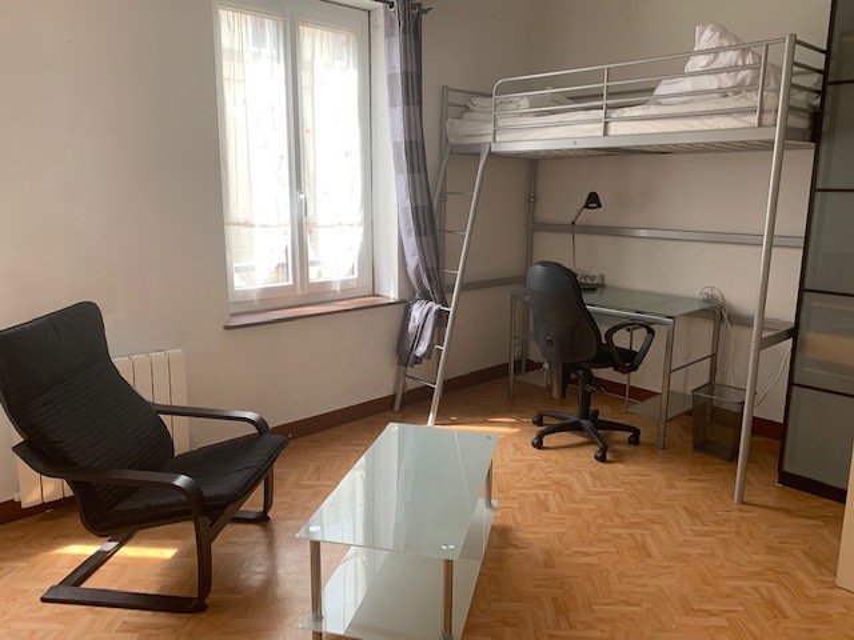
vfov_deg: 53.1
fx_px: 641
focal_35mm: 26
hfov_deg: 67.3
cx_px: 427
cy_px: 320
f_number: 1.8
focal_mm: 4.25
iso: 50
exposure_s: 1/121
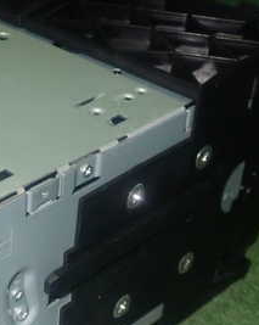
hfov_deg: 16.7
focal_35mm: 90
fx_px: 864
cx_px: 6
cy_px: 196
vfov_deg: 21.3
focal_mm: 7.31
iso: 800
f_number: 8
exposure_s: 1/40
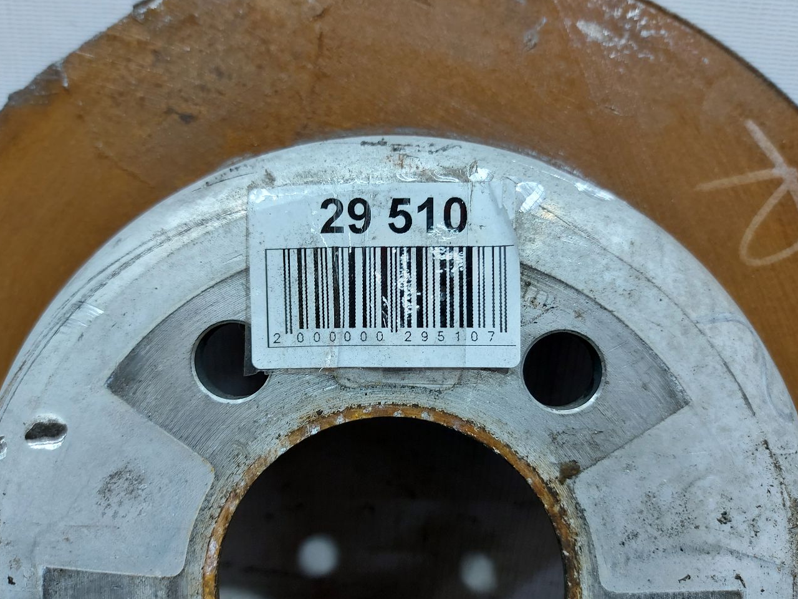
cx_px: 384
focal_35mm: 26
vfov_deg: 53.1
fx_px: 599
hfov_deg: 67.3
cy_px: 310
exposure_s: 1/50
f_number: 1.8
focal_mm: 5.23
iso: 125
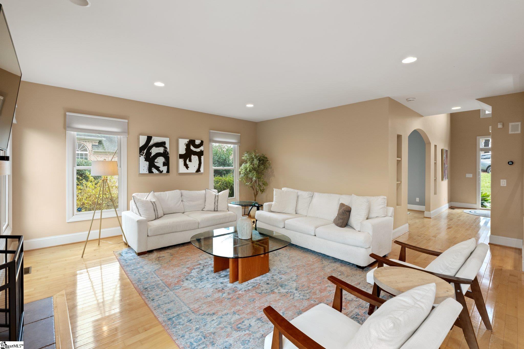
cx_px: 262
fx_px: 233
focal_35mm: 16
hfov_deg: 96.7
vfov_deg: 73.7
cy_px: 174
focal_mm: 16
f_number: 9
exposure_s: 1/4
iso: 200
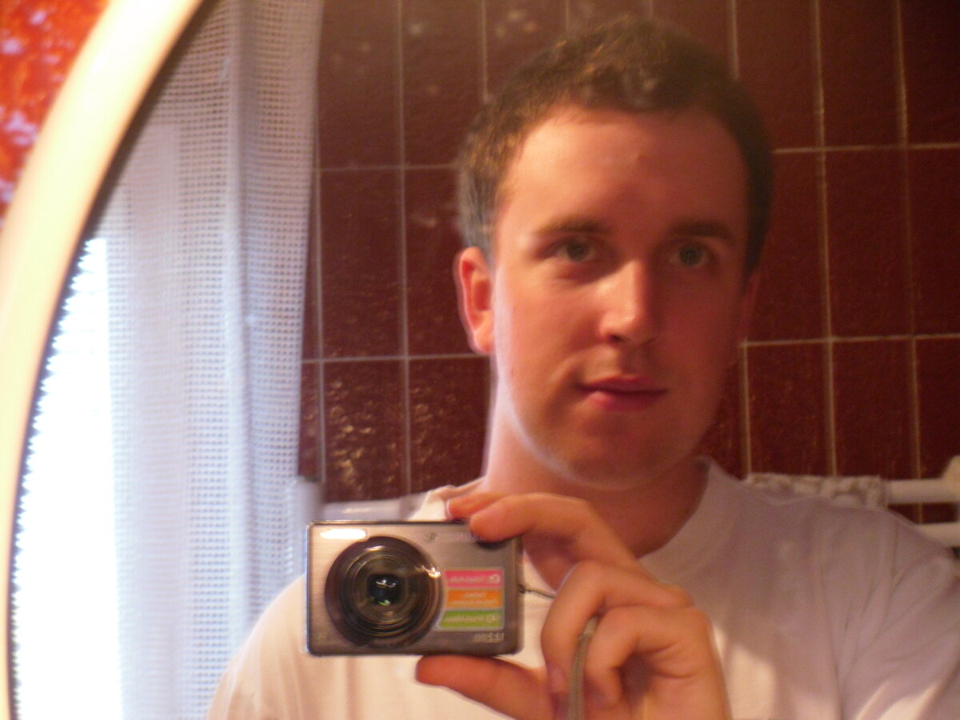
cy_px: 360
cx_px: 480
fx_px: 3411
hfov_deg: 16.0
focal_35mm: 123
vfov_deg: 12.0
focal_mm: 17.3
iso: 400
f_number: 4.6
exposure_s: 1/15
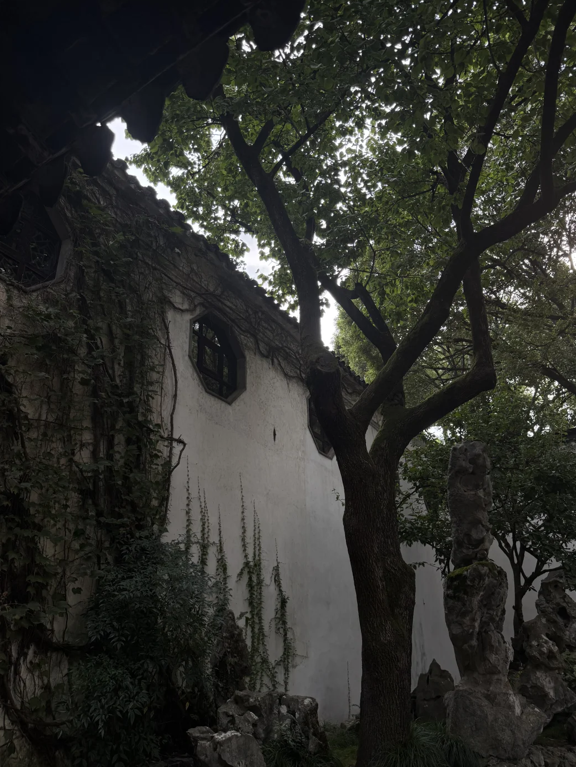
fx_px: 554
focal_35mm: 25
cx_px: 299
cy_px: 398
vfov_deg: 69.4
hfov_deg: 54.9
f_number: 1.78
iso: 100
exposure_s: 1/276
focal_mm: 6.76
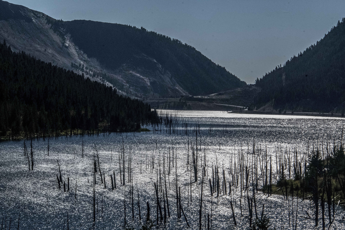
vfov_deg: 9.9
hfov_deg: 14.9
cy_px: 115
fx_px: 1322
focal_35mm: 138
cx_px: 172
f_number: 20
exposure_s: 1/6400
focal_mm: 92
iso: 3200
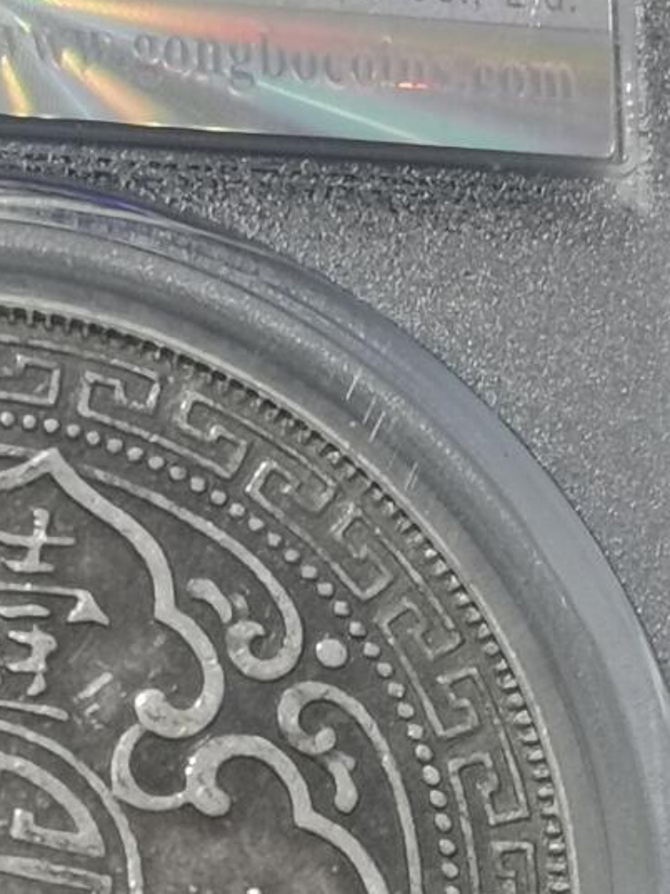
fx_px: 6323
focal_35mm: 245
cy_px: 504
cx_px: -28
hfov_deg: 6.0
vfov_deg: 8.1
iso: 100
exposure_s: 1/100
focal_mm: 5.58
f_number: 1.8
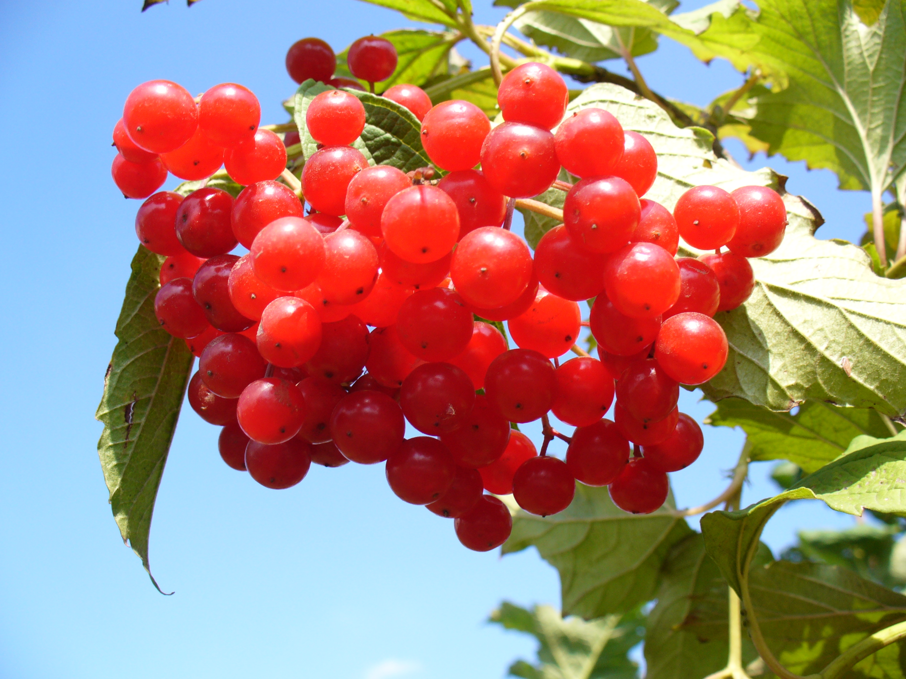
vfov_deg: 38.7
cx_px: 453
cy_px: 340
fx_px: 968
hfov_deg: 50.1
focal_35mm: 37
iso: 80
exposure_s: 1/125
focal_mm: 6.1
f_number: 5.6
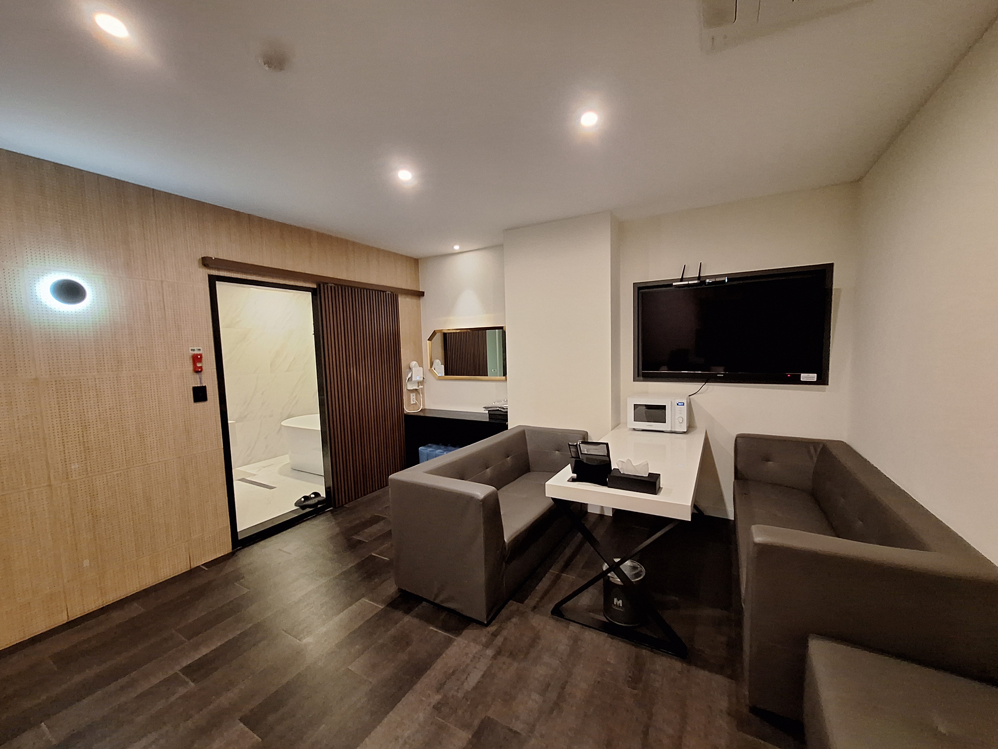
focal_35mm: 13
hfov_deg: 106.2
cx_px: 499
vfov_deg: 89.9
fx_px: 375
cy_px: 374
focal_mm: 1.74
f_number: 2.2
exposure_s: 1/24
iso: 320
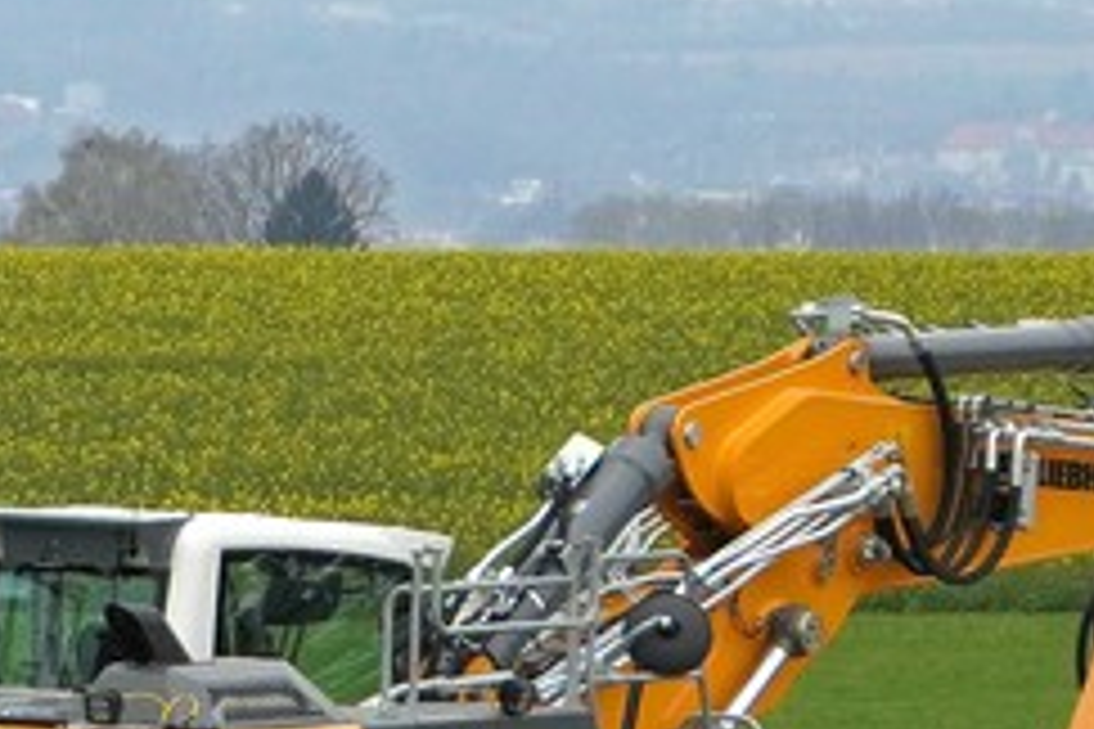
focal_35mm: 416
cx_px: -54
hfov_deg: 4.9
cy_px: 659
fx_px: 12655
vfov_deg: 3.3
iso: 800
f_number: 6.3
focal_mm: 84.3
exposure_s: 1/3200
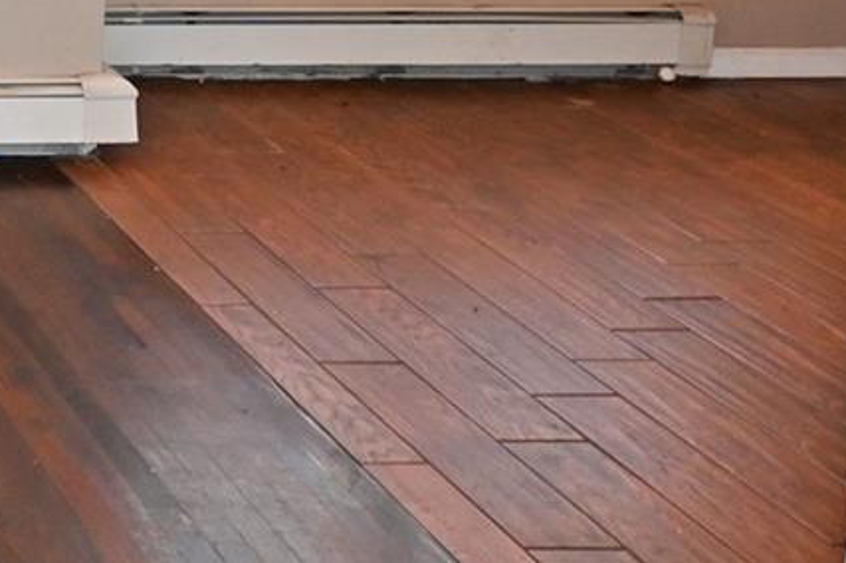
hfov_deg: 20.8
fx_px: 1691
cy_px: -223
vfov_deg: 17.4
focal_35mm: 72
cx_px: -616
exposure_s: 1/60
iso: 200
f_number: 4
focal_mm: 10
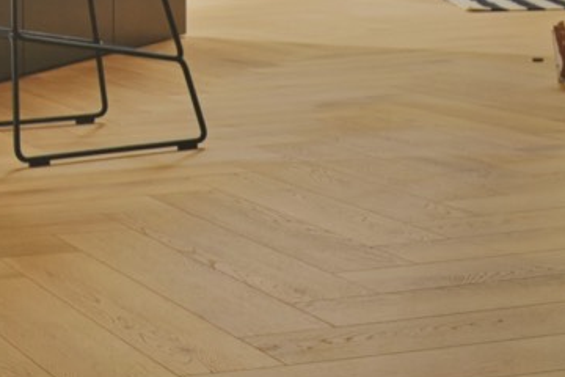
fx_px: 1977
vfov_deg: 10.6
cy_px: 485
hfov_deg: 16.0
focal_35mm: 126
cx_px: 554
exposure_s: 1/80
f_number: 4.5
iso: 800
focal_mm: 28
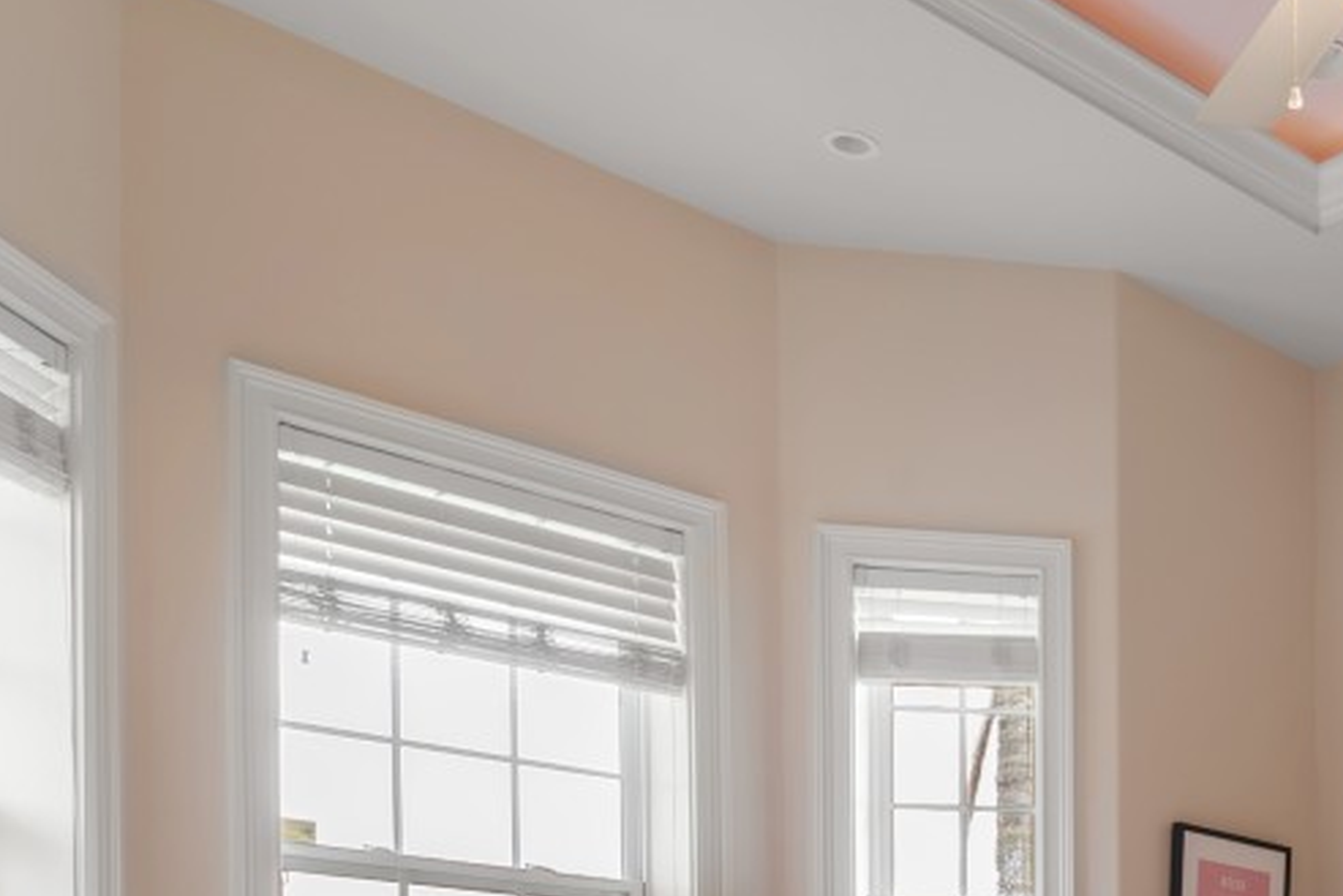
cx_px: 1629
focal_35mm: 46
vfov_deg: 25.2
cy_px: 1177
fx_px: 1716
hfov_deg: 34.0
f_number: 13
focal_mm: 14
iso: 100
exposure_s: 1/2
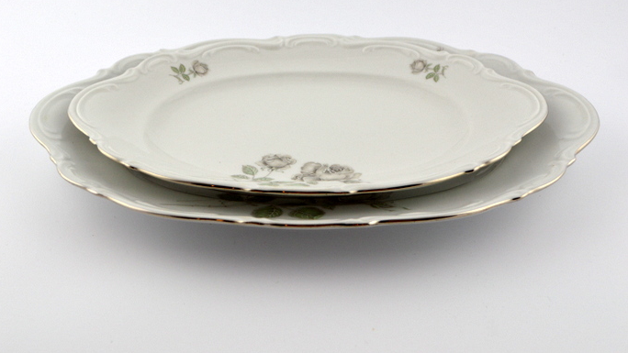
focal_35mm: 45
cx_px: 308
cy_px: 150
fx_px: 749
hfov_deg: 45.5
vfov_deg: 26.5
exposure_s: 1/100
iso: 400
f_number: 8
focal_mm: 28
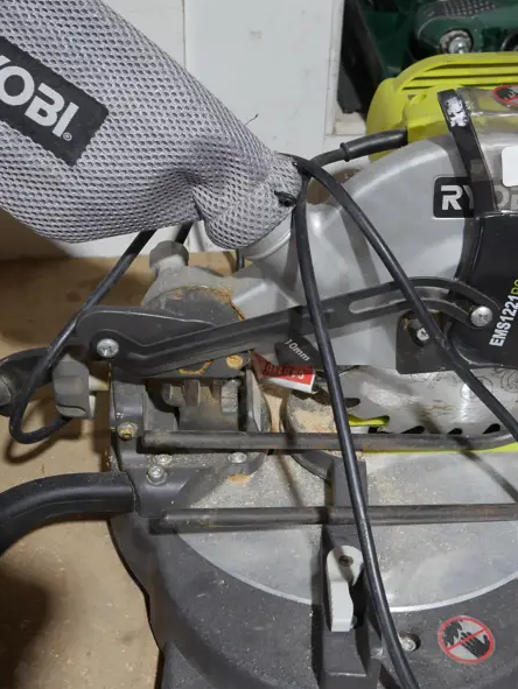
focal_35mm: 52
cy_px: 304
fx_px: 1036
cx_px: 321
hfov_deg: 28.0
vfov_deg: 36.8
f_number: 3.6
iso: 640
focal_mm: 15
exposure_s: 1/60
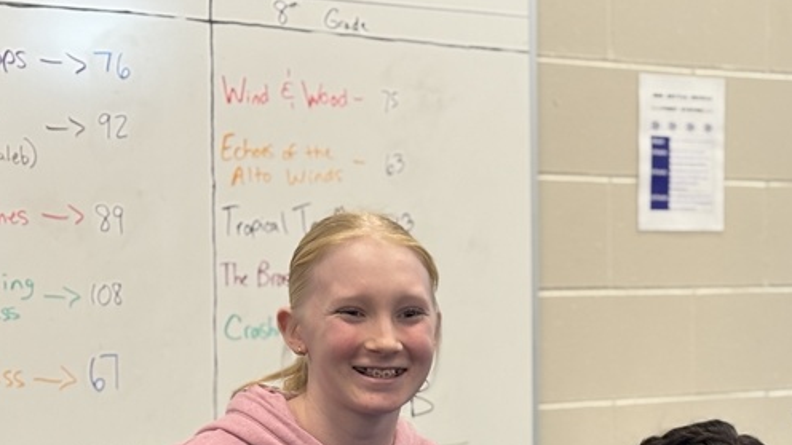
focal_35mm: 117
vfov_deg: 10.2
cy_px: 557
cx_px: 698
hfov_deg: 18.0
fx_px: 2457
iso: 125
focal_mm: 5.96
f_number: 1.6
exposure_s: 1/60
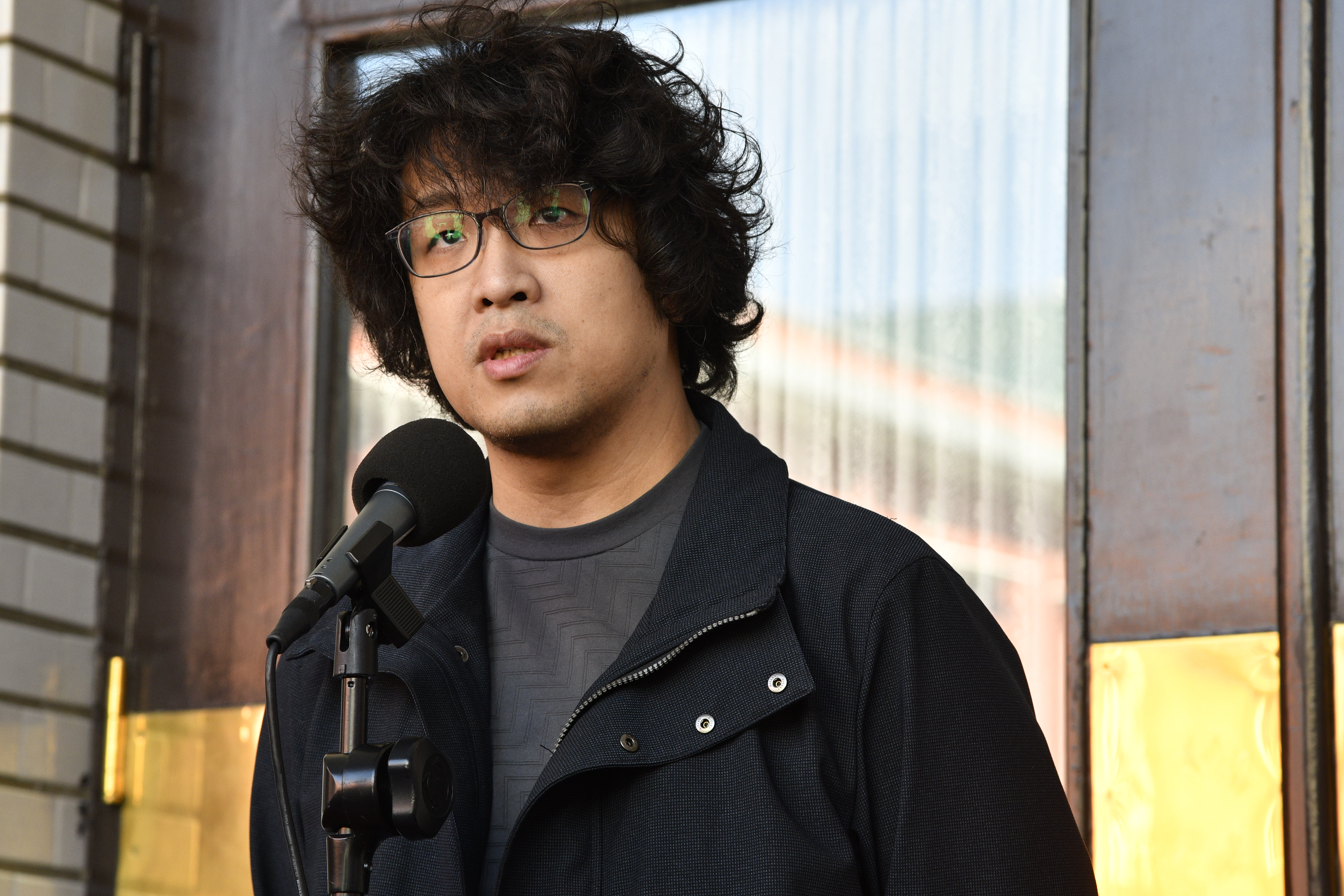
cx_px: 558
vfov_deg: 10.3
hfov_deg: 15.4
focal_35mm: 133
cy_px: 420
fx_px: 4965
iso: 800
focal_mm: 105
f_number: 8
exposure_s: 1/180
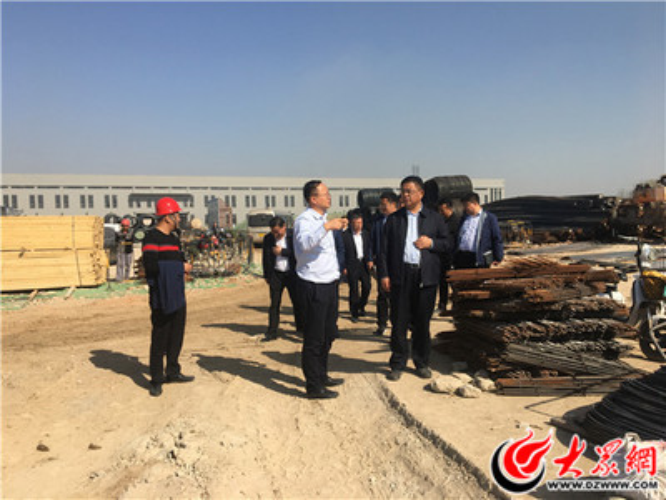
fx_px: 558
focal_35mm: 29
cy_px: 250
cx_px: 333
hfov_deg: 61.7
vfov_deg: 48.2
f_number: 2.2
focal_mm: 4.15
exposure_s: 1/1876
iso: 25
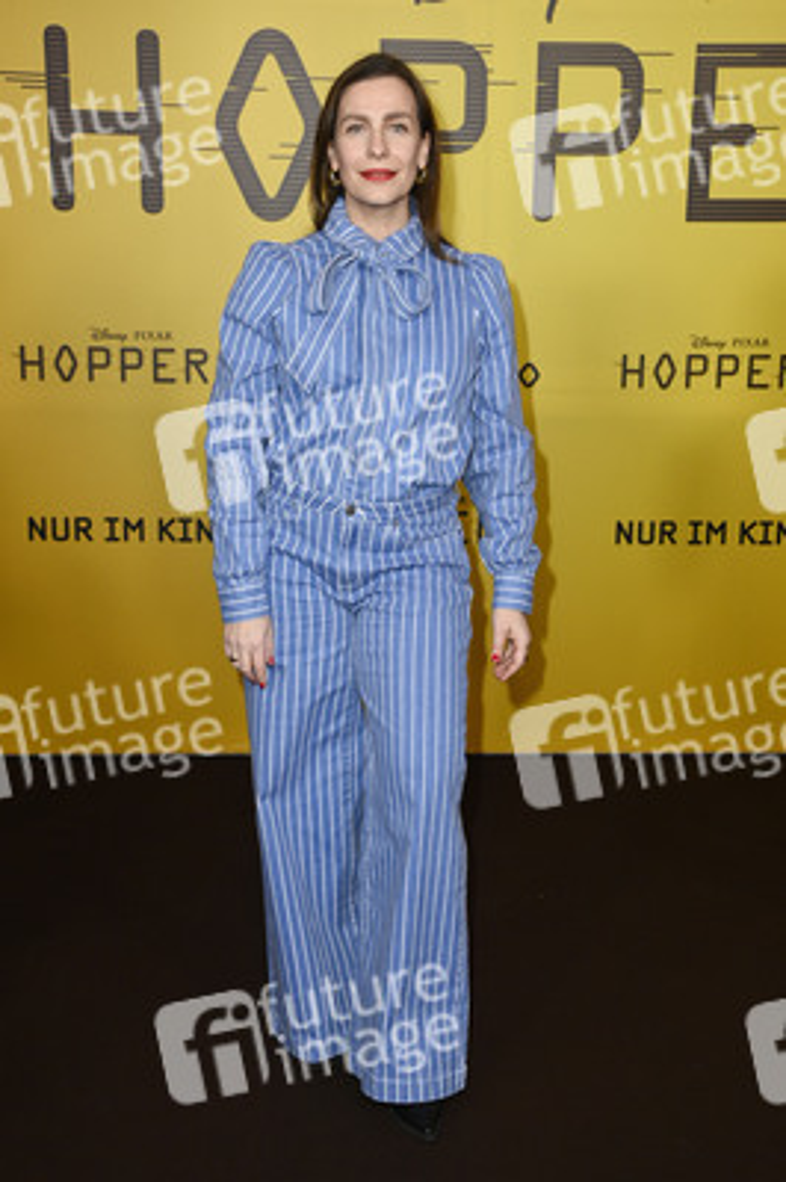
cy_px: 591
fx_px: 1575
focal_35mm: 48
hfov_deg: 28.0
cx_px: 393
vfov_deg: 41.1
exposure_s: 1/250
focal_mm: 48
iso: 1000
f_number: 5.6
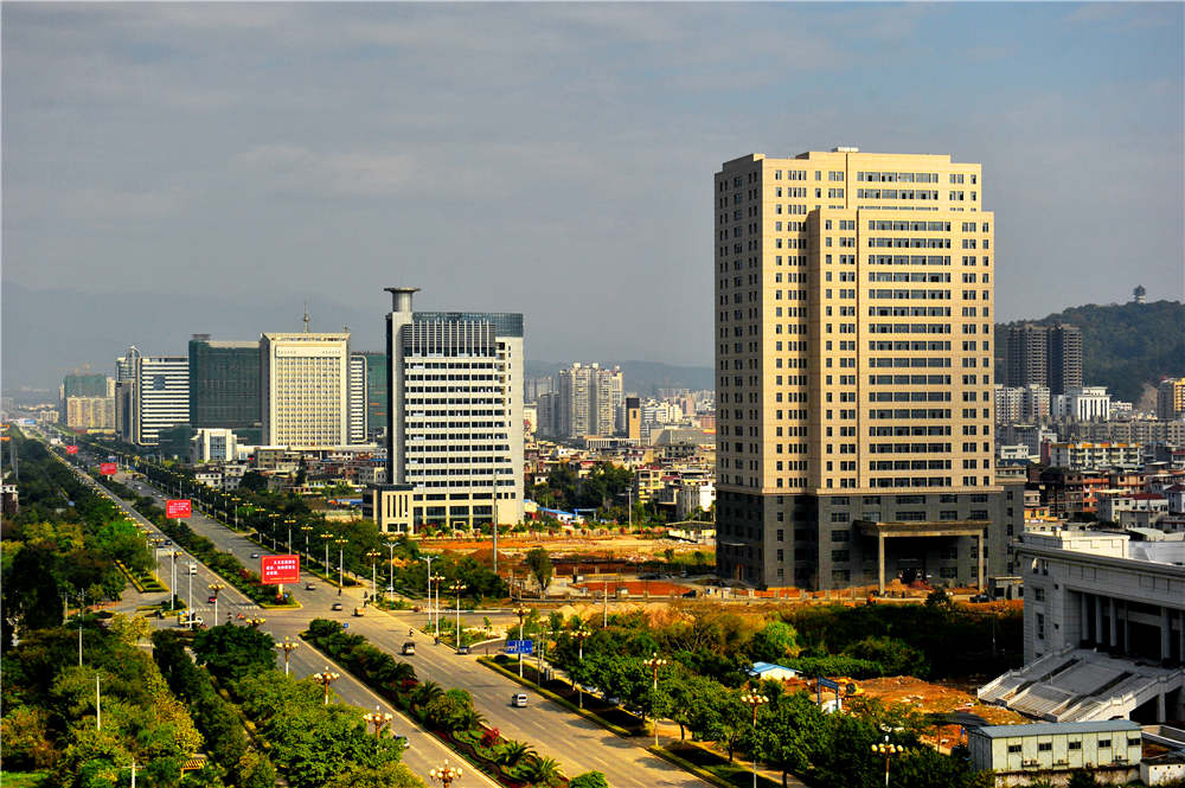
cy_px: 394
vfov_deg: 21.9
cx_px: 592
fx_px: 2039
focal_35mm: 62
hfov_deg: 32.4
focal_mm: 62
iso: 640
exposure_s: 1/6400
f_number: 6.3
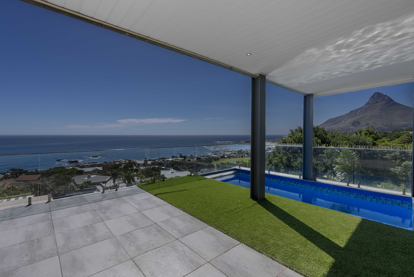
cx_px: 207
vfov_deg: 73.8
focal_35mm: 16
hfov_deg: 96.7
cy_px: 138
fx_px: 184
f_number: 6.3
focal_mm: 16
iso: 320
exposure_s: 1/1000
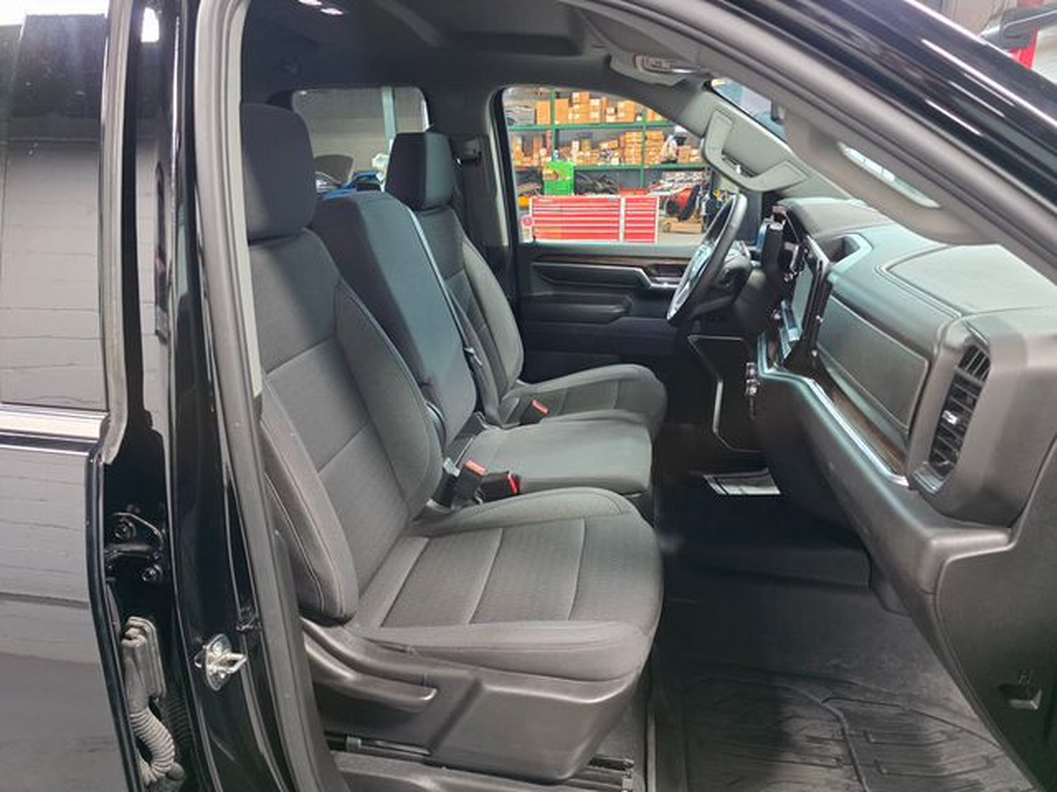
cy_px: 396
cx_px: 528
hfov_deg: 73.9
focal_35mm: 23
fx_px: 702
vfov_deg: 58.9
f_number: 1.7
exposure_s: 1/120
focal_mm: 6.3
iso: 1000
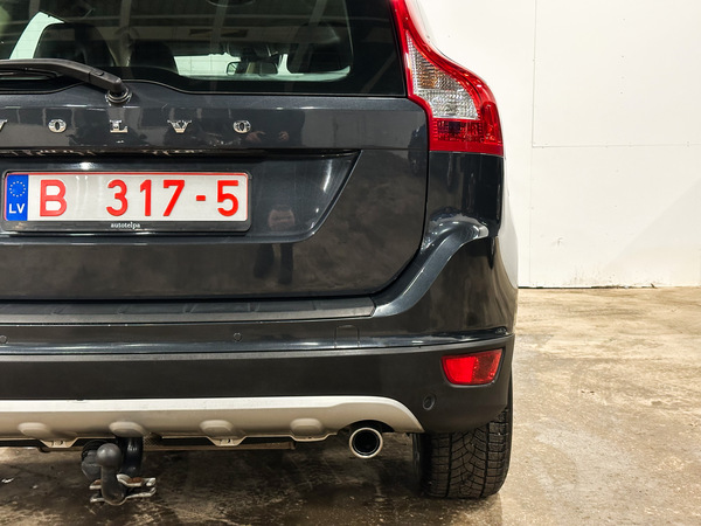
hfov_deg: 39.7
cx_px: 350
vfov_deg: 30.3
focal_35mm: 48
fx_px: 972
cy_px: 263
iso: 320
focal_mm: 6.86
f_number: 1.8
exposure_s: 1/35
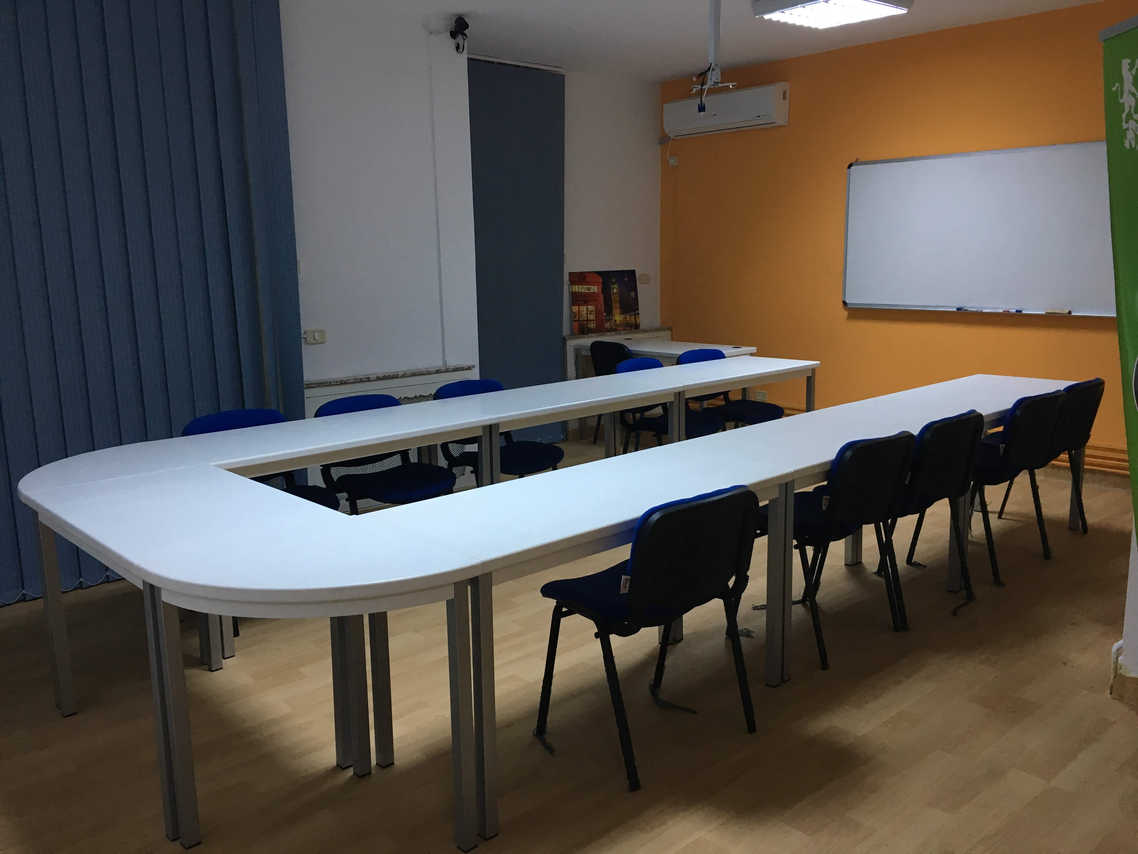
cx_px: 569
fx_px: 953
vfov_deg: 48.2
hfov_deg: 61.7
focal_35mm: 29
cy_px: 427
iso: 100
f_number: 2.2
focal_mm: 4.15
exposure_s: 1/33
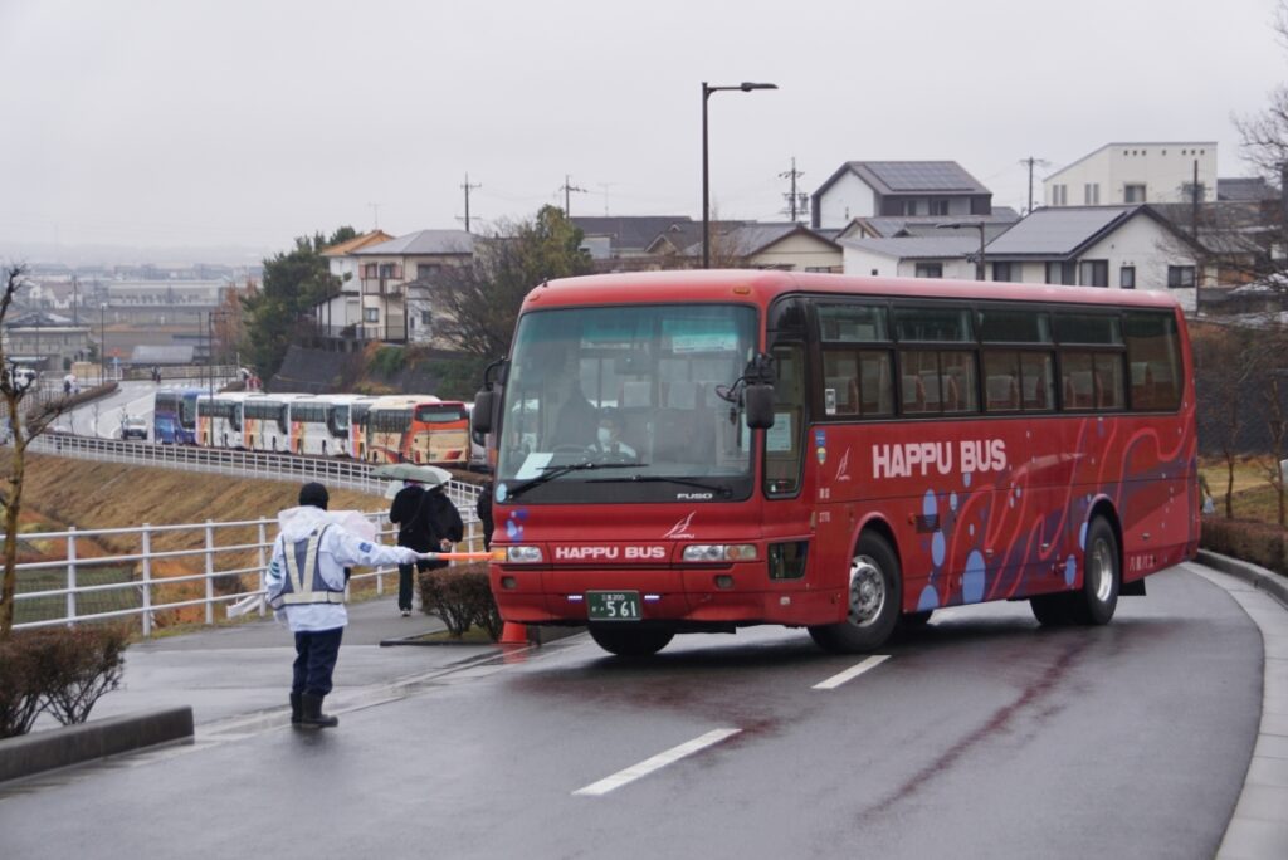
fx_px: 4296
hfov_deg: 17.1
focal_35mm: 120
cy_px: 430
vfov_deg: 11.4
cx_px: 644
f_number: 5.6
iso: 100
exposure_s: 1/125
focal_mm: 80
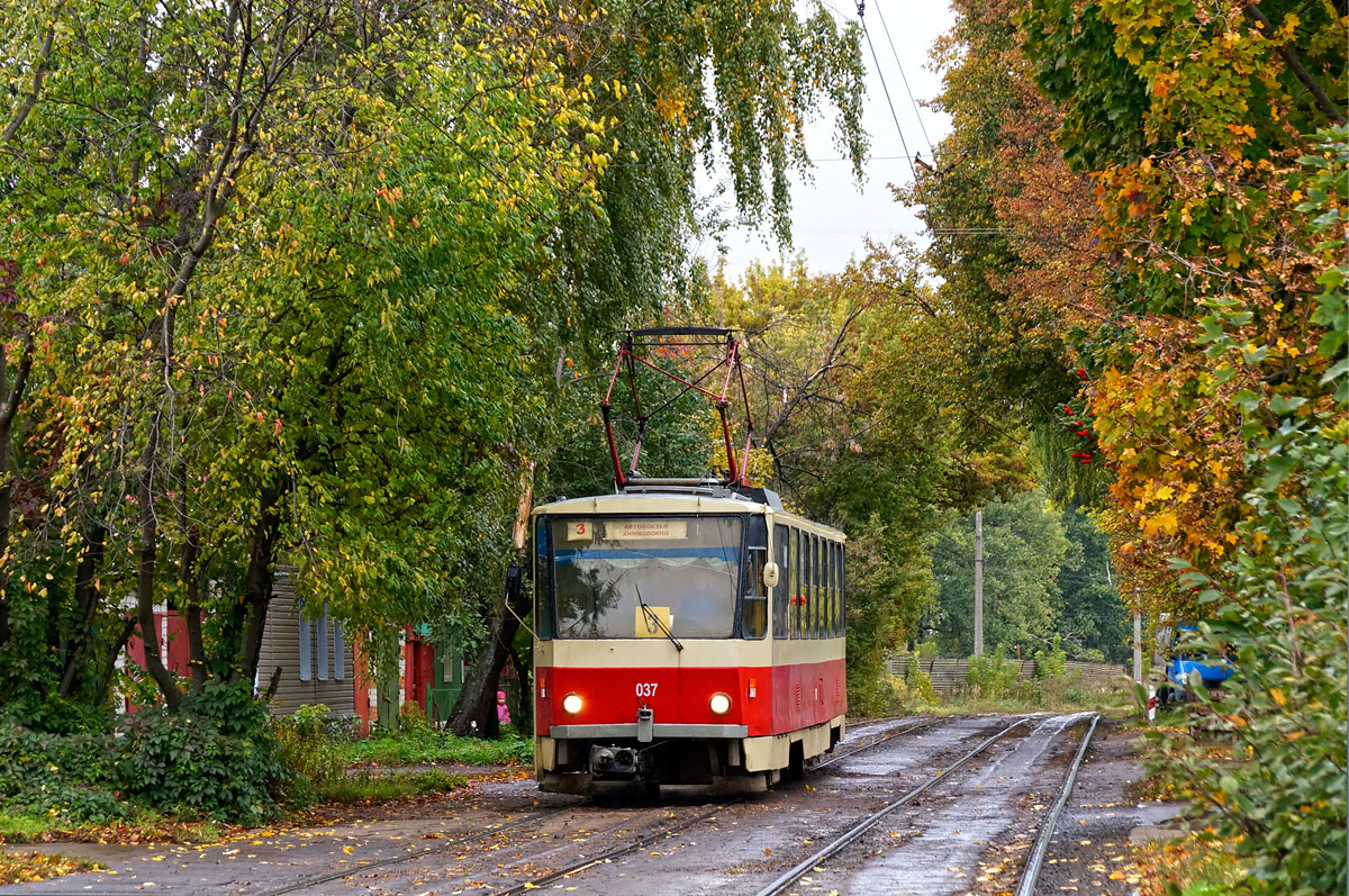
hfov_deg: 17.1
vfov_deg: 11.4
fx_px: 4491
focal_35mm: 120
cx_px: 674
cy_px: 448
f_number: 7.1
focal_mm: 80
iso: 800
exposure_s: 1/500
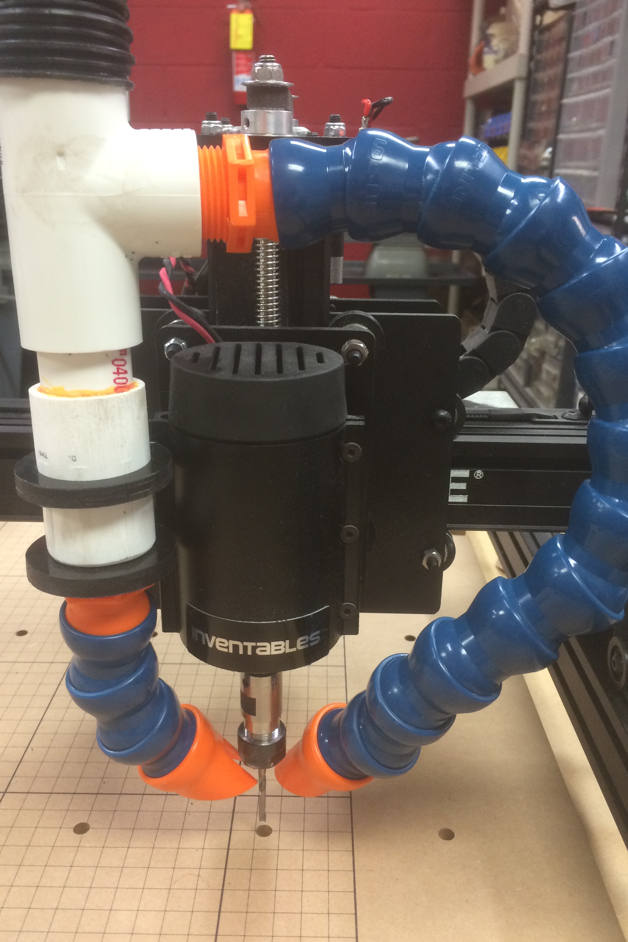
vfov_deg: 60.3
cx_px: 312
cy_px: 463
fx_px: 811
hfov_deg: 42.3
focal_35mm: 31
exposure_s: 1/30
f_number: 2.2
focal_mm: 4.15
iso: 125
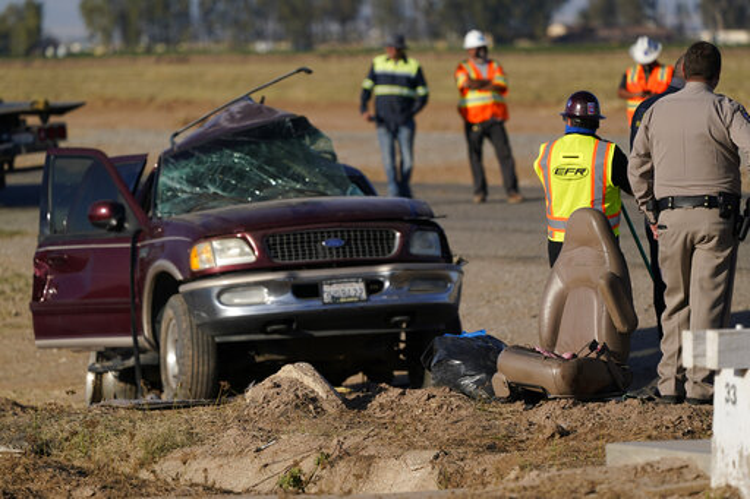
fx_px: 6935
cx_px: 375
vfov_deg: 4.1
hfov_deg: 6.2
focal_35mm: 333
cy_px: 250
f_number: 6.3
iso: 320
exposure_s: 1/2000
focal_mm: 333
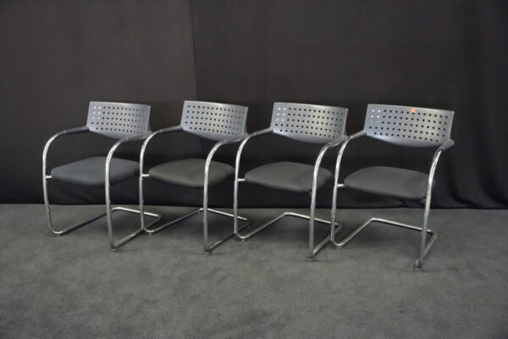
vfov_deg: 40.0
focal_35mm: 33
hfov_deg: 57.2
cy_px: 170
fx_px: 466
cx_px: 254
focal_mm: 33
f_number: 4
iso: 12800
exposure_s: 1/125
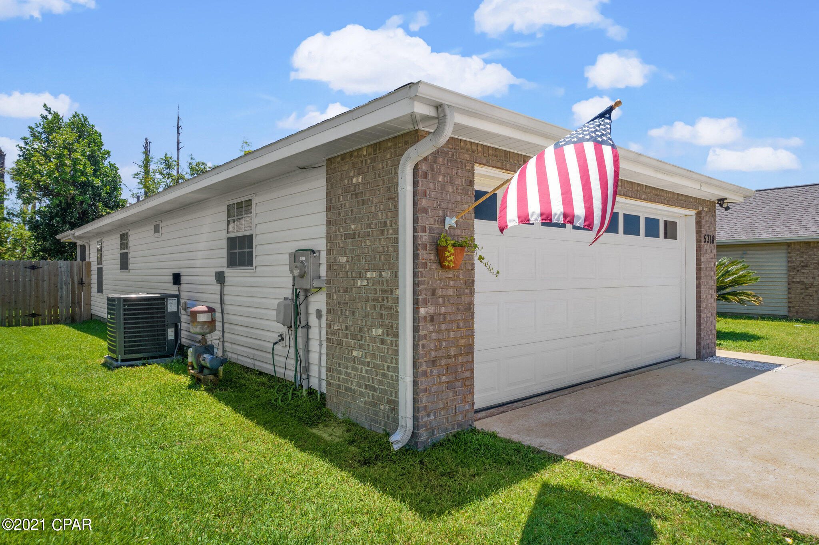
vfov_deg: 57.2
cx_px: 410
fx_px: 500
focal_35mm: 22
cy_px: 272
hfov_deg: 78.6
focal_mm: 8.38
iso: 100
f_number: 2.8
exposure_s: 1/1000
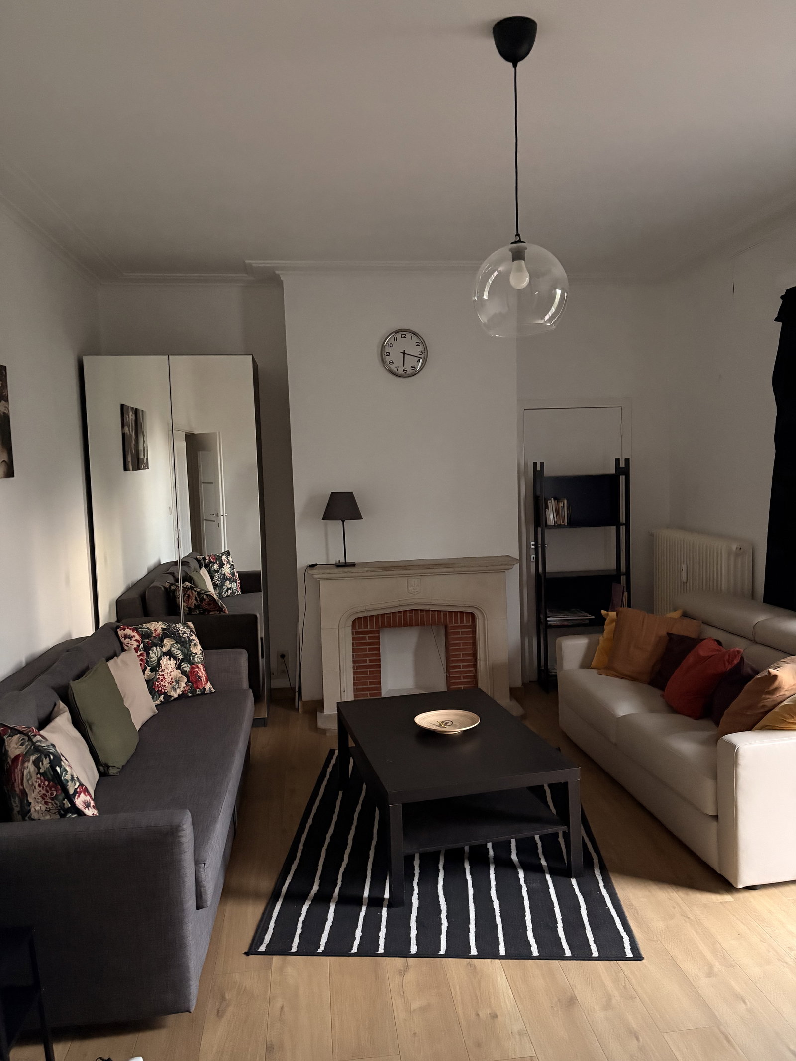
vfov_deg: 67.3
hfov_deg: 53.1
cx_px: 398
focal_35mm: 26
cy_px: 530
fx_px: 797
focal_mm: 5.96
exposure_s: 1/29
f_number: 1.6
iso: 1000
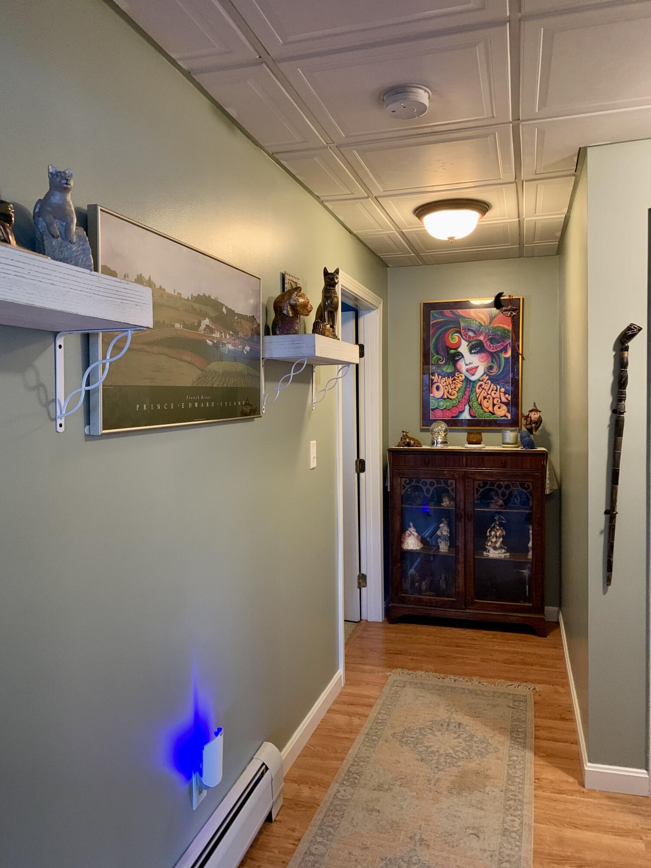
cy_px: 434
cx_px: 326
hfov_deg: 53.1
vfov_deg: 67.3
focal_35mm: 26
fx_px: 652
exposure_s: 1/30
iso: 400
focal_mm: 4.25
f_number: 1.8
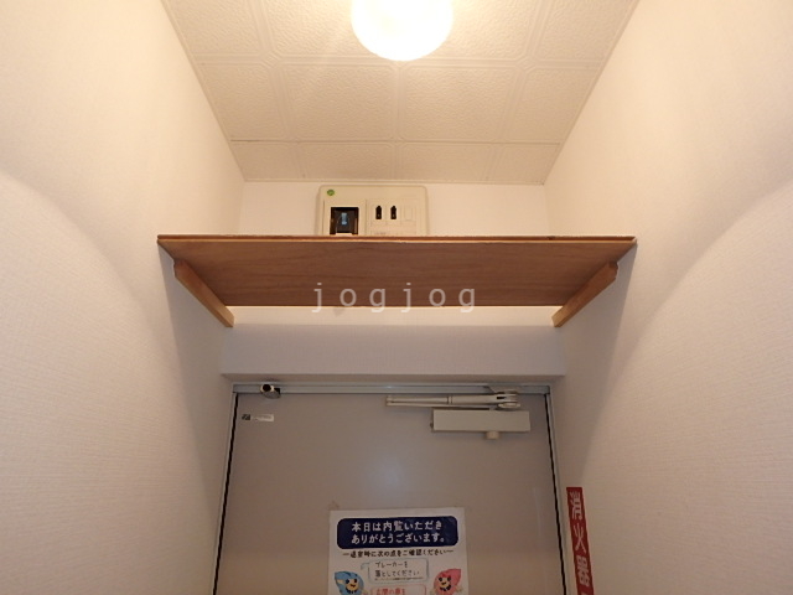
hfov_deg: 79.0
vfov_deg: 63.4
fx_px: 481
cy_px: 298
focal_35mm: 21
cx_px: 396
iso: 250
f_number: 3.5
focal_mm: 3.7
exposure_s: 1/30
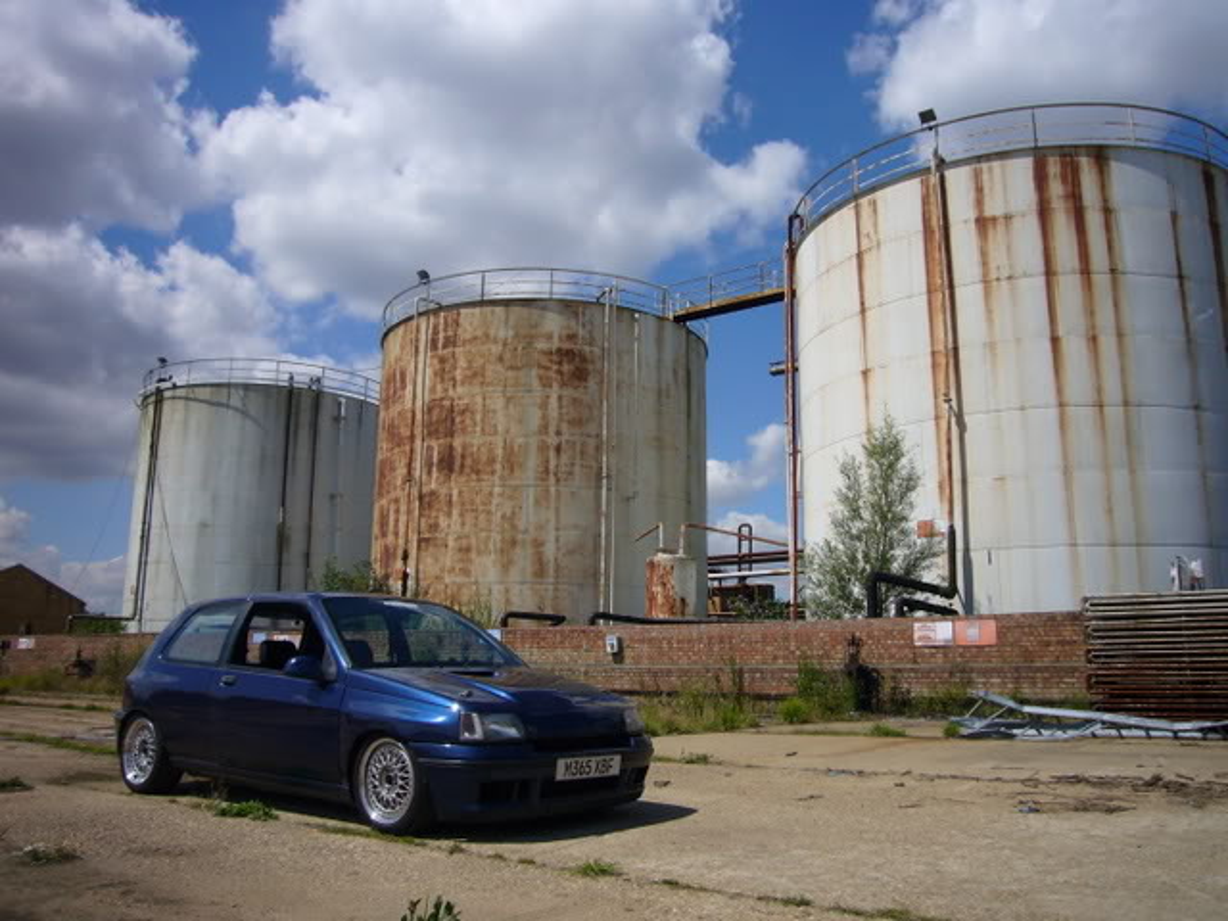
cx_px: 614
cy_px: 460
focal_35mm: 28
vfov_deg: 49.7
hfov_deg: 63.4
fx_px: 993
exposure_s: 1/640
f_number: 5.6
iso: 80
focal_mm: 4.6
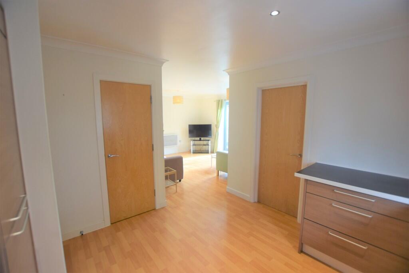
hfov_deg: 100.4
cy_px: 136
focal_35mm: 15
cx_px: 204
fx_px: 170
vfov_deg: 77.3
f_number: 4
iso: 400
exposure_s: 1/60
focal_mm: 10
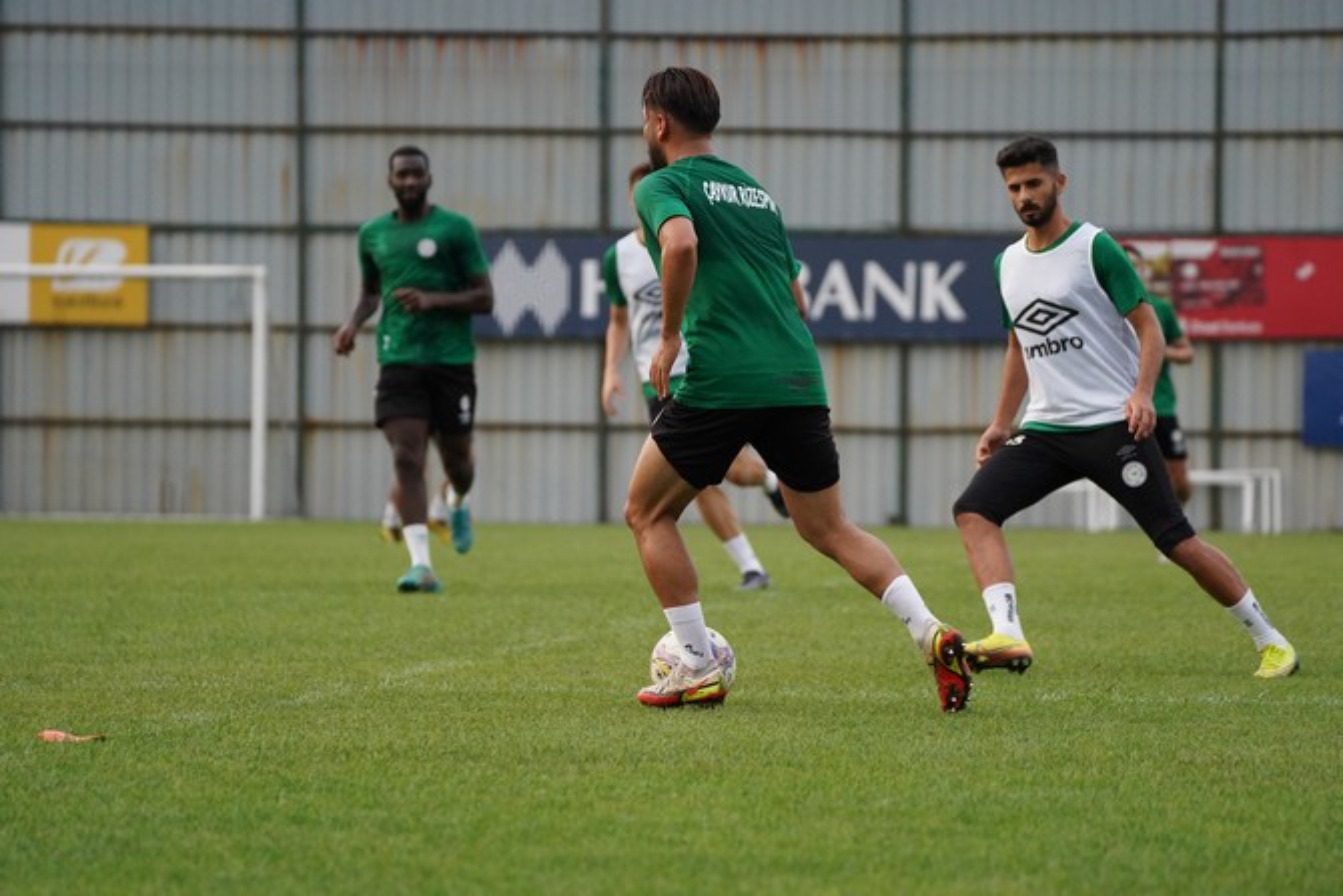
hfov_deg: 9.8
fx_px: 7798
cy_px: 448
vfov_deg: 6.6
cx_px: 672
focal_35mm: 209
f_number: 5.6
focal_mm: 209
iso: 5000
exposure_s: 1/1600
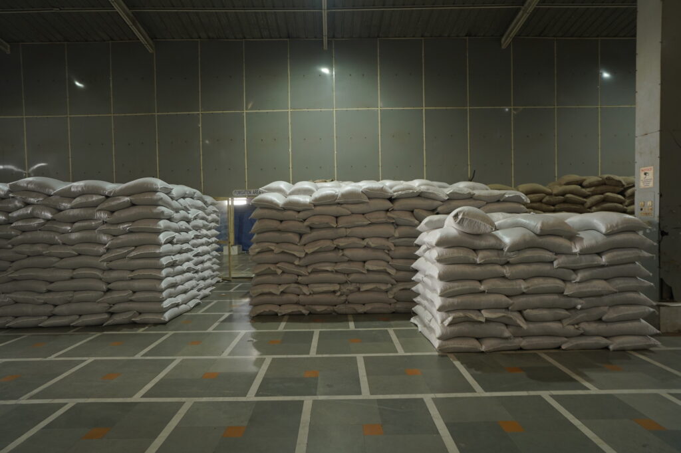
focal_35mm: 19
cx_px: 340
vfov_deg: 64.5
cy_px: 226
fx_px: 359
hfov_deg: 87.0
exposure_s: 1/30
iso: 2000
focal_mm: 19
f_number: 5.6
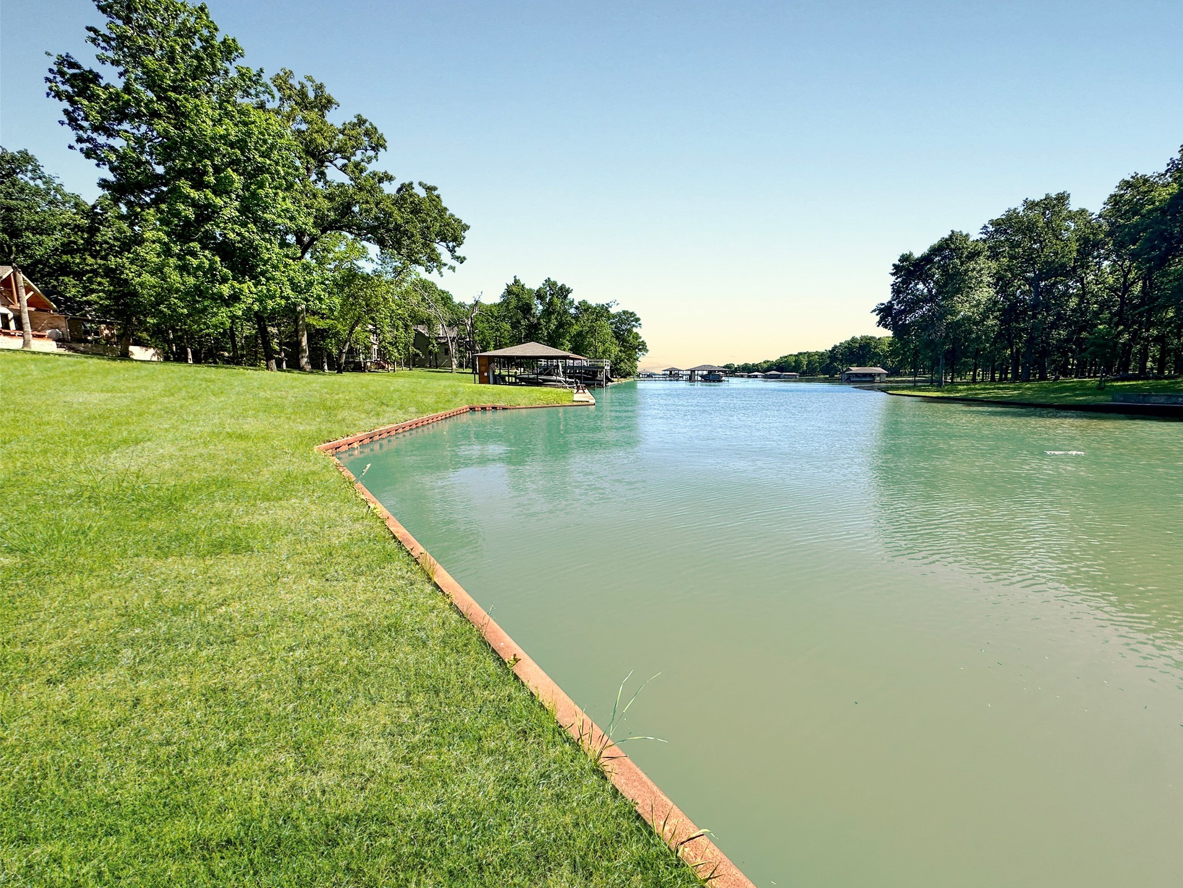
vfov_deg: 81.8
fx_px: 513
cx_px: 633
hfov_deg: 98.0
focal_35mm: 15
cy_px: 450
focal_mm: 2.22
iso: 50
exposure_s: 1/1553
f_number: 2.2
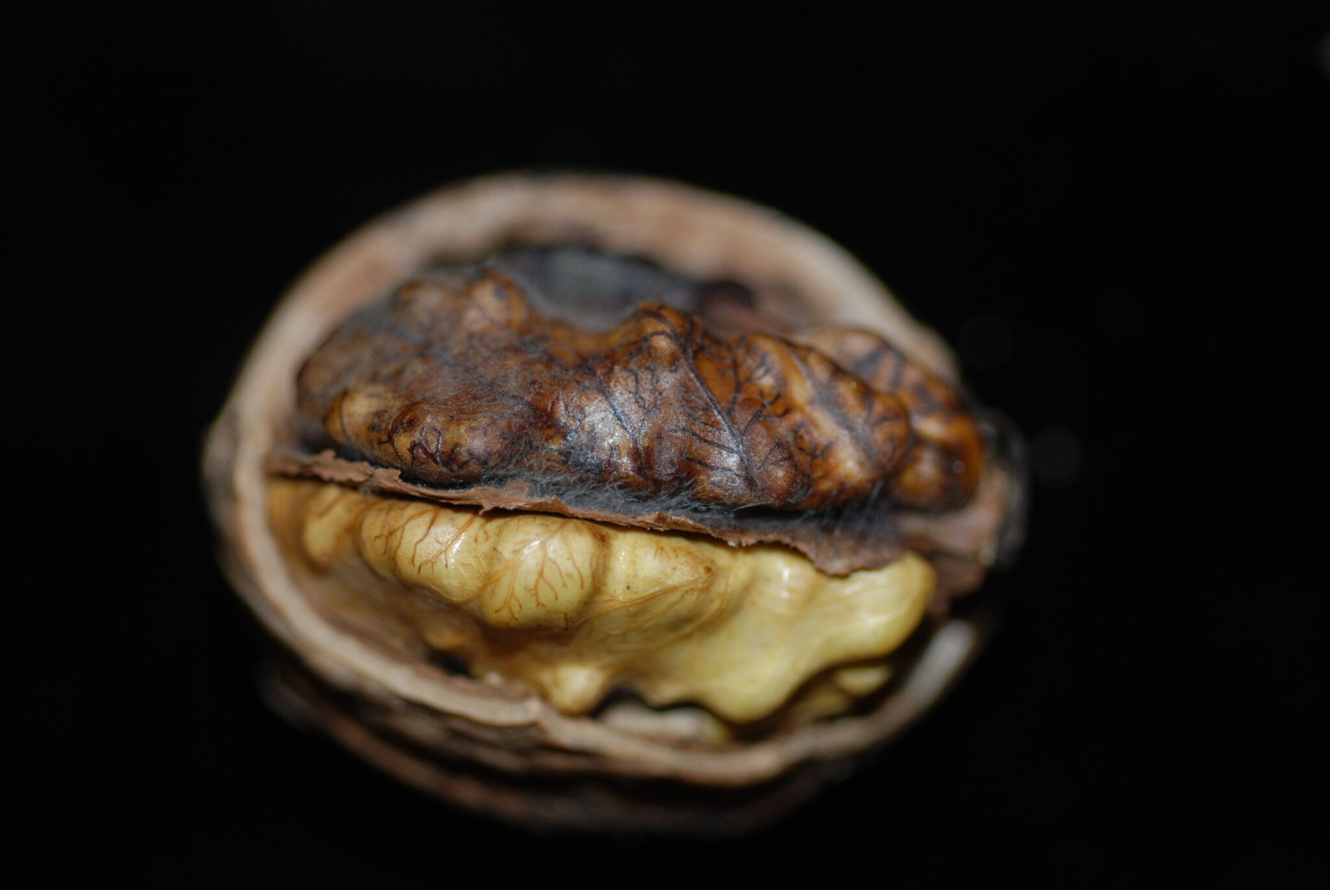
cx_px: 665
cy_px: 445
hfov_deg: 22.6
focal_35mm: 90
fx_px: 3329
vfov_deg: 15.2
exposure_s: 1/60
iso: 160
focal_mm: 60
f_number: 3.8
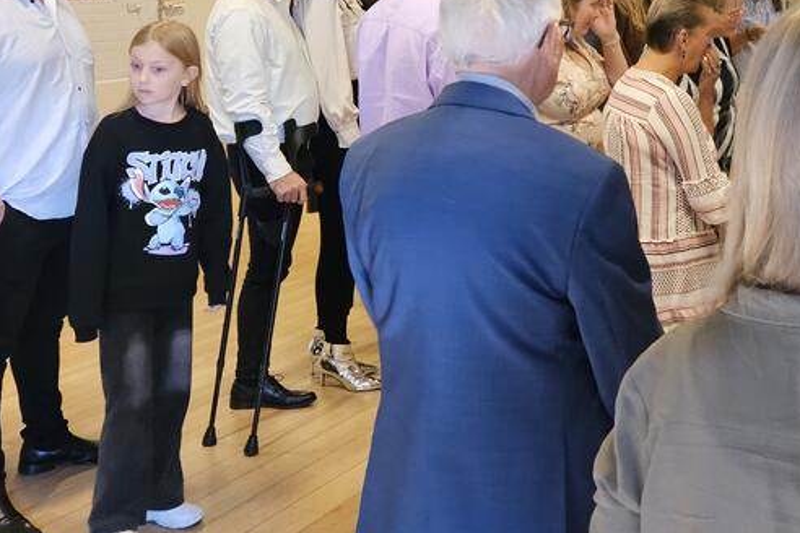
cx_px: 611
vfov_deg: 23.8
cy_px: 107
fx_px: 1244
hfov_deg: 34.8
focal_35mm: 56
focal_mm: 5.4
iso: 800
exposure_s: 1/100
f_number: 1.8
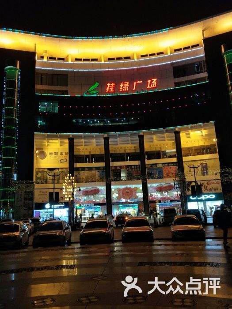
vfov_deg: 71.6
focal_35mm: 24
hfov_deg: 56.8
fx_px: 214
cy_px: 154
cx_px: 116
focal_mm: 4.1
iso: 246
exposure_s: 1/33
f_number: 1.7
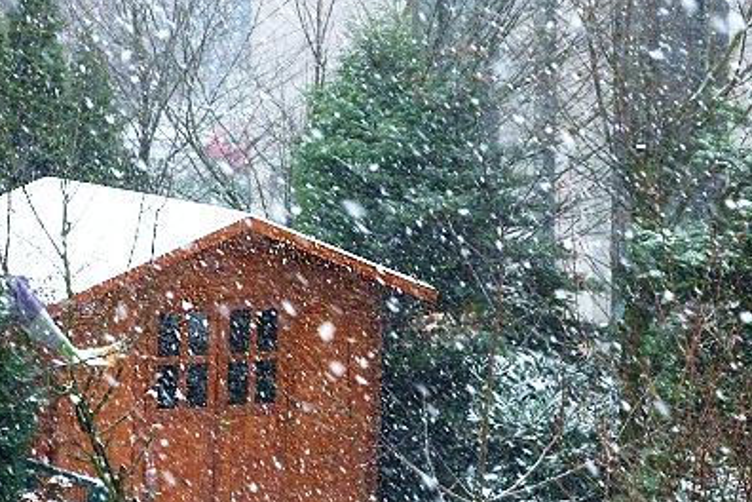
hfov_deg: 13.6
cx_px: 355
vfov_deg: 9.1
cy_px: 260
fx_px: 3154
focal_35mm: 151
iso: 800
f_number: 4.5
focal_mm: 22.5
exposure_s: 1/200
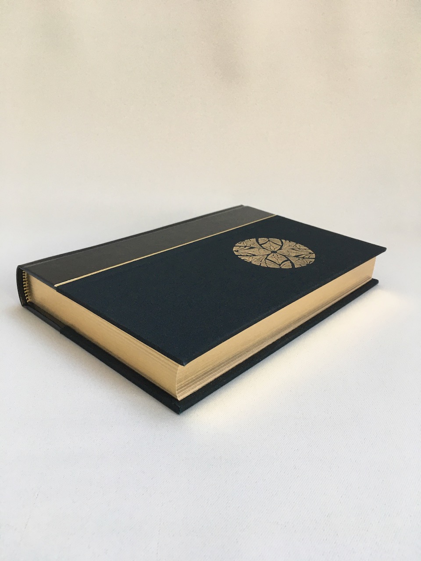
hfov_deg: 48.2
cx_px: 210
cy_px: 280
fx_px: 470
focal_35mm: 29
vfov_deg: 61.7
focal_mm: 4.15
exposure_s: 1/33
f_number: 2.2
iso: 50
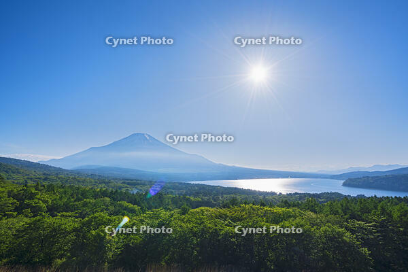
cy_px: 136
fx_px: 249
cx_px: 204
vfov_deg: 57.2
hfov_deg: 78.6
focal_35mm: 22
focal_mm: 22
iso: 100
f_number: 13
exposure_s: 1/125
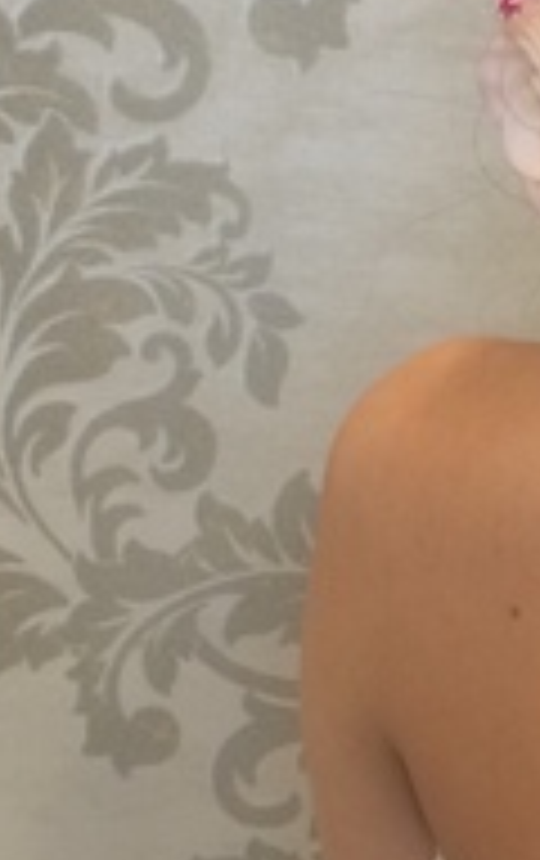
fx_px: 2651
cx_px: 801
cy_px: 684
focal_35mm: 113
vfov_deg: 18.3
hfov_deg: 11.2
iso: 125
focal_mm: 4.12
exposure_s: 1/33
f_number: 2.2
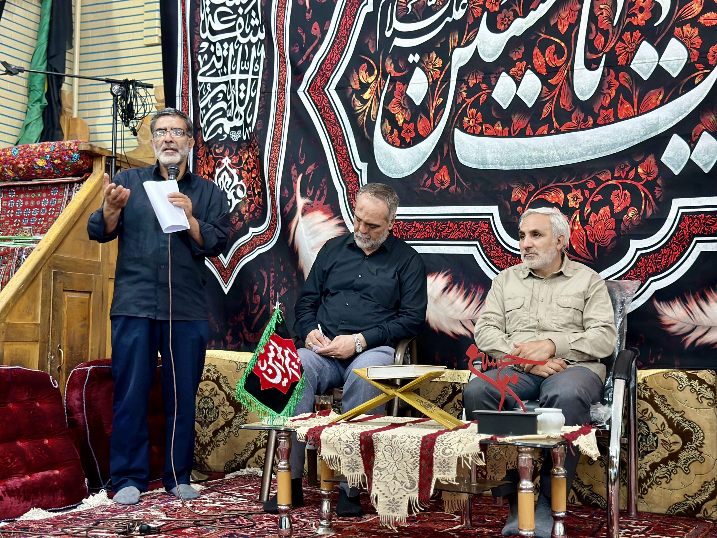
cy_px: 269
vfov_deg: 30.3
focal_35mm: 48
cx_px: 358
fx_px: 994
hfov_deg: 39.7
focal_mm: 6.86
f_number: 1.78
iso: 400
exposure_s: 1/50
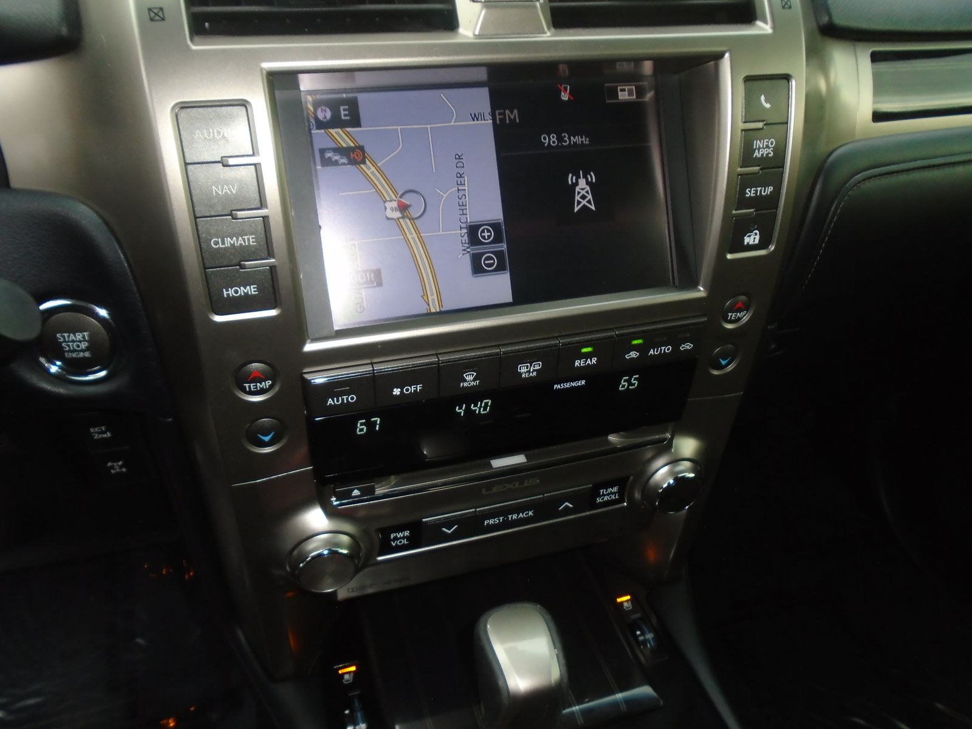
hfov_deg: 67.3
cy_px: 364
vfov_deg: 53.1
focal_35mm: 26
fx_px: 730
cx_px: 486
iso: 200
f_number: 3.2
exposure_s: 1/30
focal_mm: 4.6
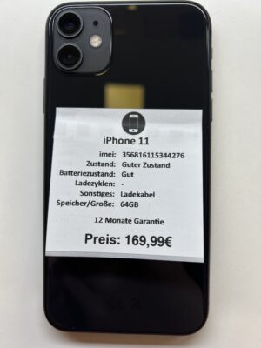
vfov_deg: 67.3
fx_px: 261
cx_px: 130
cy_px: 174
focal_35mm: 26
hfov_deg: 53.1
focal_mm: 5.7
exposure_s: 1/209
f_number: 1.5
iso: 40
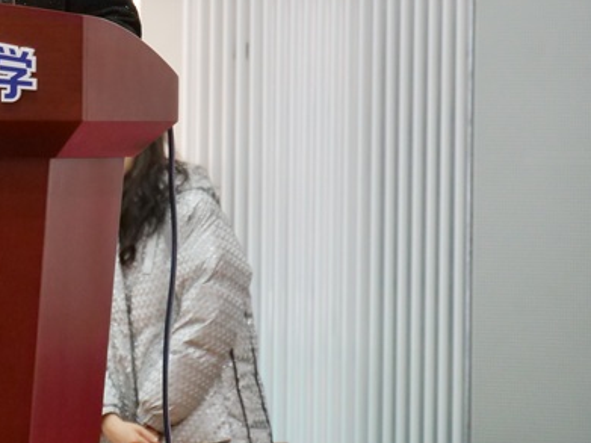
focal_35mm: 386
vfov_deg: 3.8
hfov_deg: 5.1
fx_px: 6588
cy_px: 63
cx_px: 41
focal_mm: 102
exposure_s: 1/100
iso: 3200
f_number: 5.4
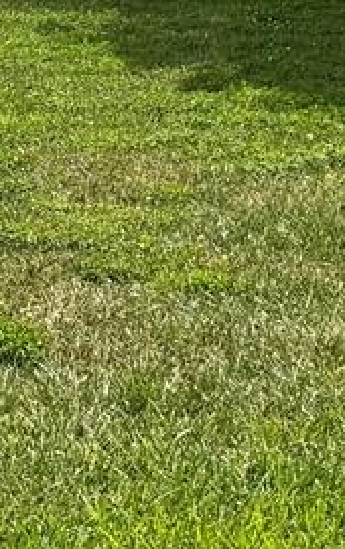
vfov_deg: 13.8
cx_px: 0
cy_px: 14
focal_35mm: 150
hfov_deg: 8.7
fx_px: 2251
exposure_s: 1/7092
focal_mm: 6.86
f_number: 1.78
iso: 80
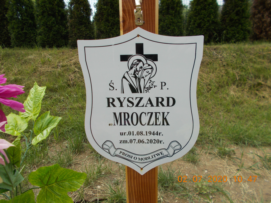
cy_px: 102
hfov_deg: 67.3
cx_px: 136
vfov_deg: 53.1
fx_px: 204
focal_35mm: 26
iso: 80
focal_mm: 4.6
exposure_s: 1/500
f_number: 3.2
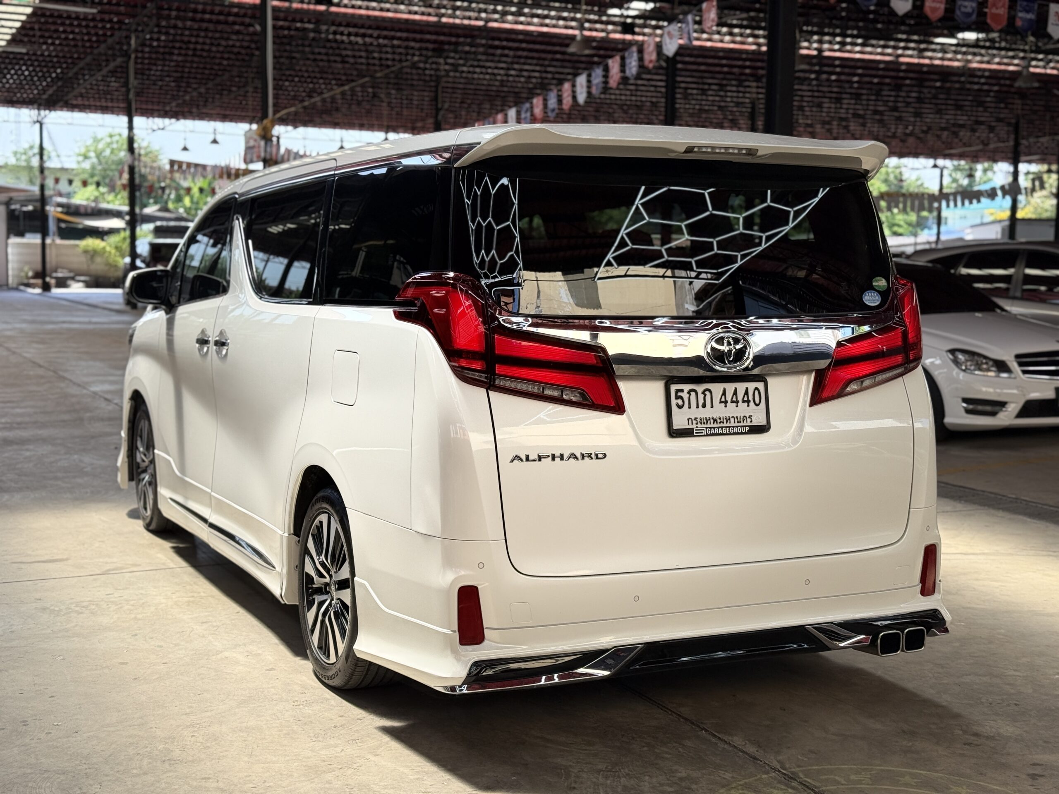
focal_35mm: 48
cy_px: 397
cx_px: 530
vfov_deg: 30.3
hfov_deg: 39.7
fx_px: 1468
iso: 64
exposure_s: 1/828
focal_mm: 6.76
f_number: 1.78
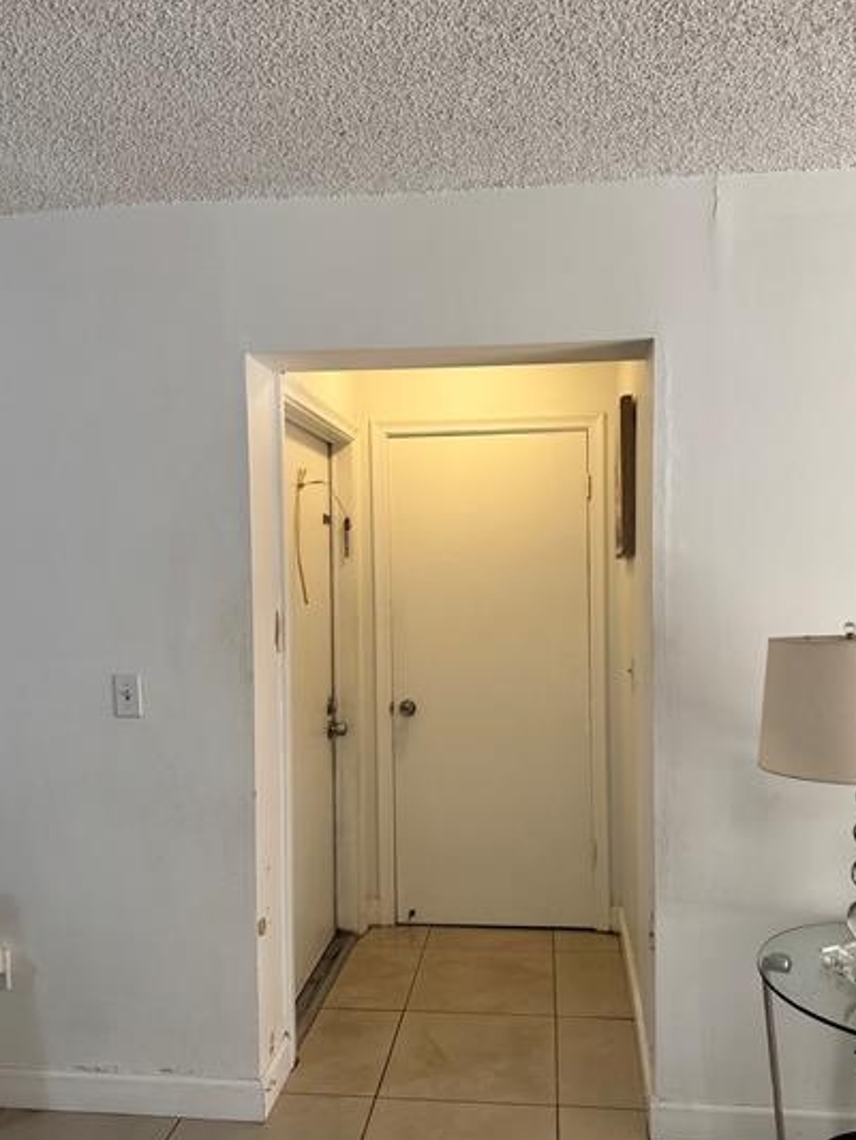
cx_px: 462
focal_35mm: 27
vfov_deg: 65.2
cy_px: 607
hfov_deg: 51.3
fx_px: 890
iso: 200
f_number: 1.78
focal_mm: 6.76
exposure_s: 1/120
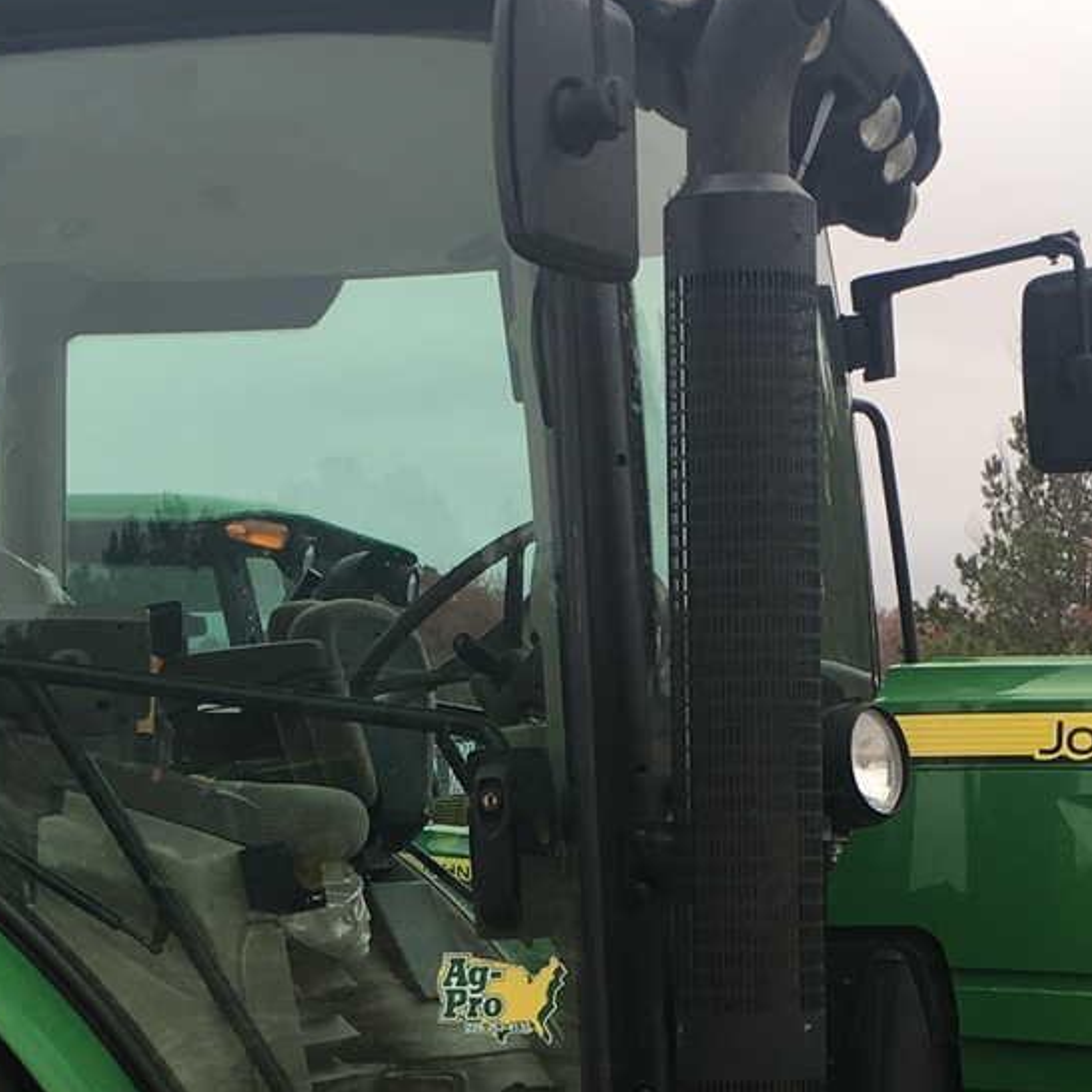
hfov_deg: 18.1
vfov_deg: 17.6
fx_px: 3426
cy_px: 1160
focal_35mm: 96
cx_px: 485
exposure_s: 1/195
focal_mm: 4.15
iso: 25
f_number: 2.2
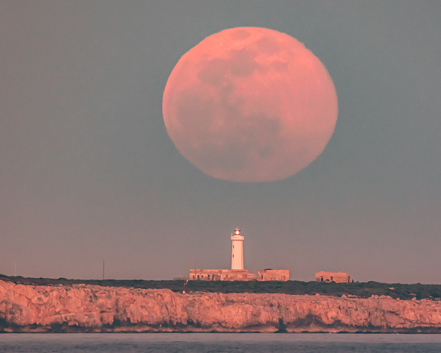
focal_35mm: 1234
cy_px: 176
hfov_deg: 1.6
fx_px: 16106
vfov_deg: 1.3
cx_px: 304
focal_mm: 850
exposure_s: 1/1.67
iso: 500
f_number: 11
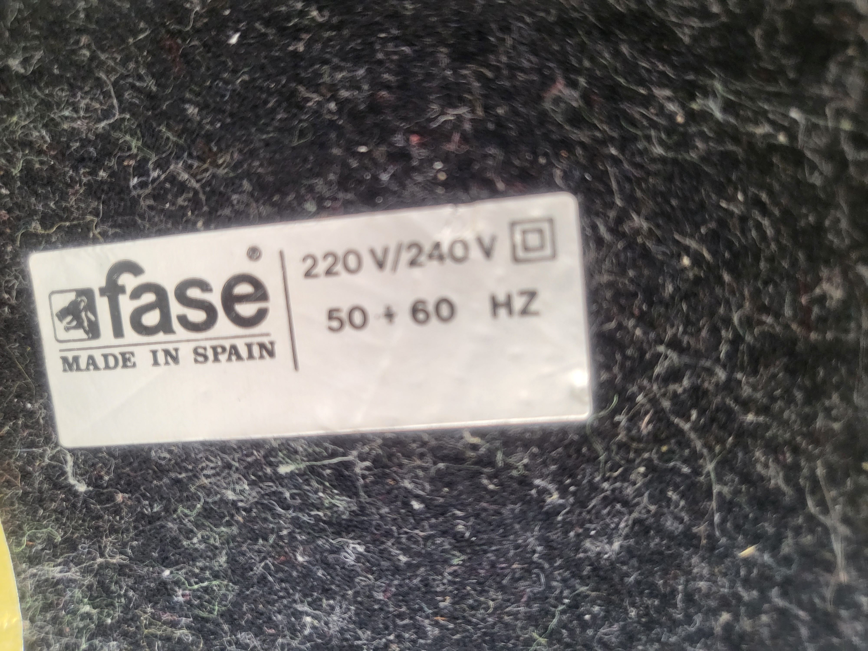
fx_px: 652
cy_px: 326
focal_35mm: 26
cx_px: 434
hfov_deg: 67.3
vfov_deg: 53.1
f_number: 1.8
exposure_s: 1/100
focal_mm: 4.25
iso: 160
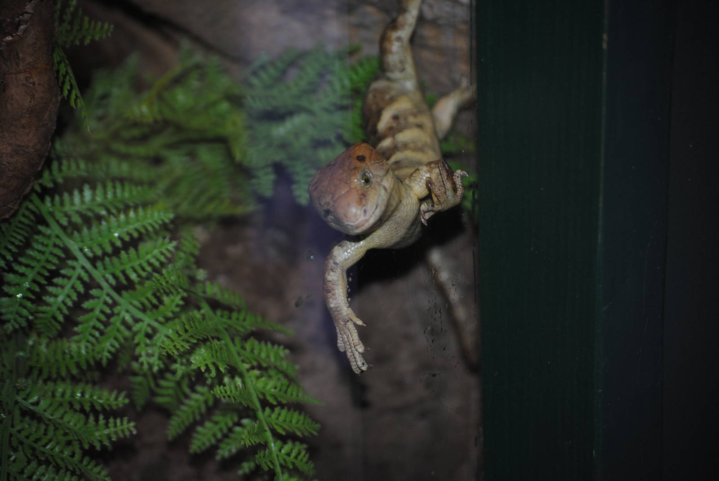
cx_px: 360
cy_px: 240
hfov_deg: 18.2
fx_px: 2250
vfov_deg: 12.2
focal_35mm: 112
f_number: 4.2
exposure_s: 1/60
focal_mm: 75
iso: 200
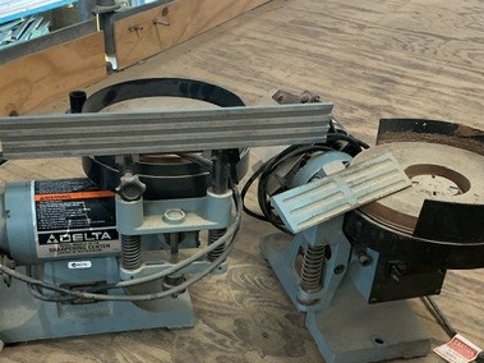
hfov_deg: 38.9
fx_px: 685
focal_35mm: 49
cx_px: 217
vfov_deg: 29.2
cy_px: 271
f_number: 1.8
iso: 250
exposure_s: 1/60
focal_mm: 3
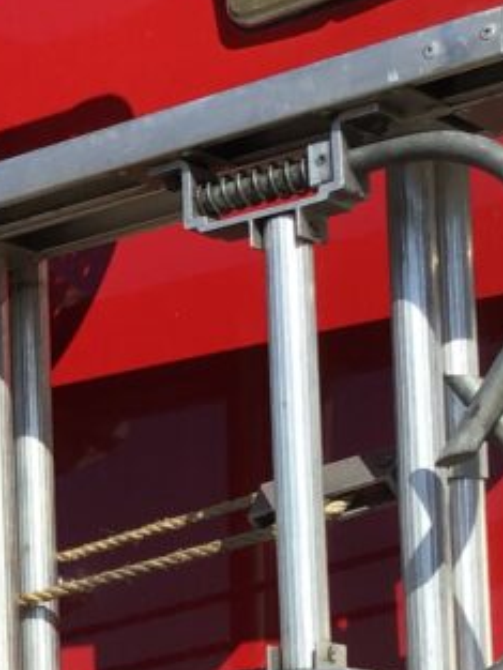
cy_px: 745
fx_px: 2246
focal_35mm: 116
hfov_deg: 11.9
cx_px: -353
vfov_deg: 16.4
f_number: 2.4
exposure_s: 1/1235
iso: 25
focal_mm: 3.3
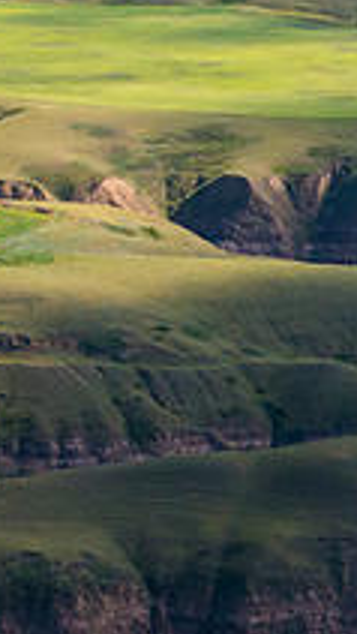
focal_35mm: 400
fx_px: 6718
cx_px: 1518
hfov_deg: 2.9
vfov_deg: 5.4
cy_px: 708
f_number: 5.6
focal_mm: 70
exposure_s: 1/800
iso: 800
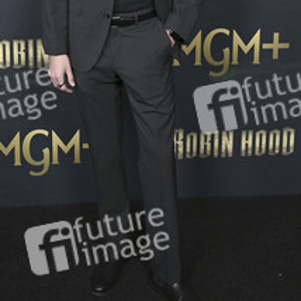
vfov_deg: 26.8
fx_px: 610
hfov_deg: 27.7
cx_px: 138
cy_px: 31
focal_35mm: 62
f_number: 6.3
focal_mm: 39
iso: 1600
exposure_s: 1/320
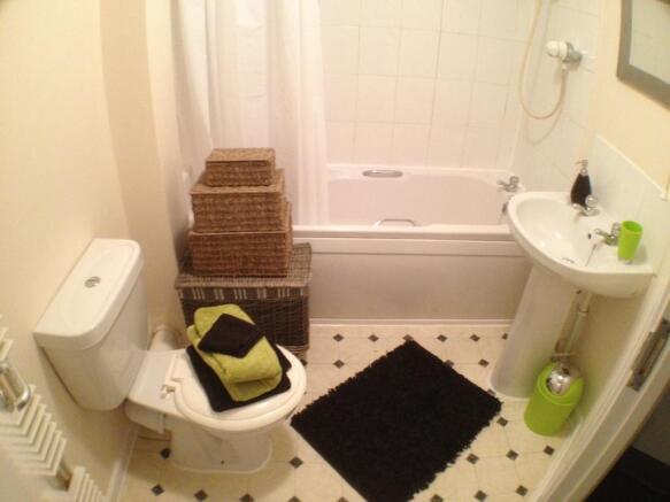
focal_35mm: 35
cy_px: 251
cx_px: 335
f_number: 2.4
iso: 320
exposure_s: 1/20
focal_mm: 4.28
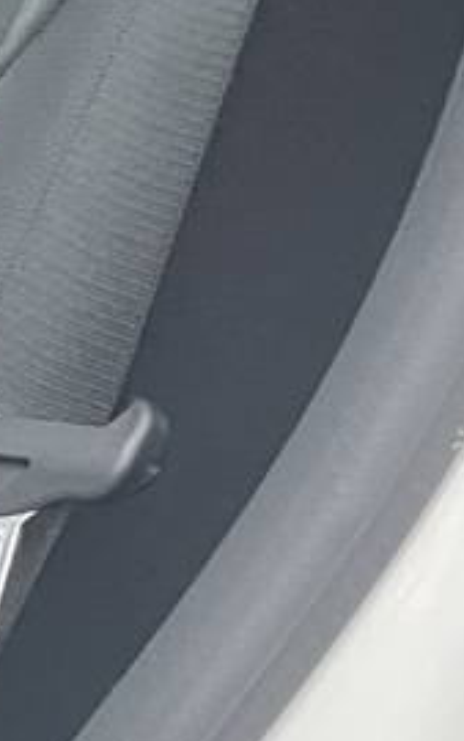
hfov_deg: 7.5
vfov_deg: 14.2
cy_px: 483
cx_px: -1052
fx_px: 2971
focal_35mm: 147
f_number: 1.6
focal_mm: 4.2
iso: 125
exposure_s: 1/65
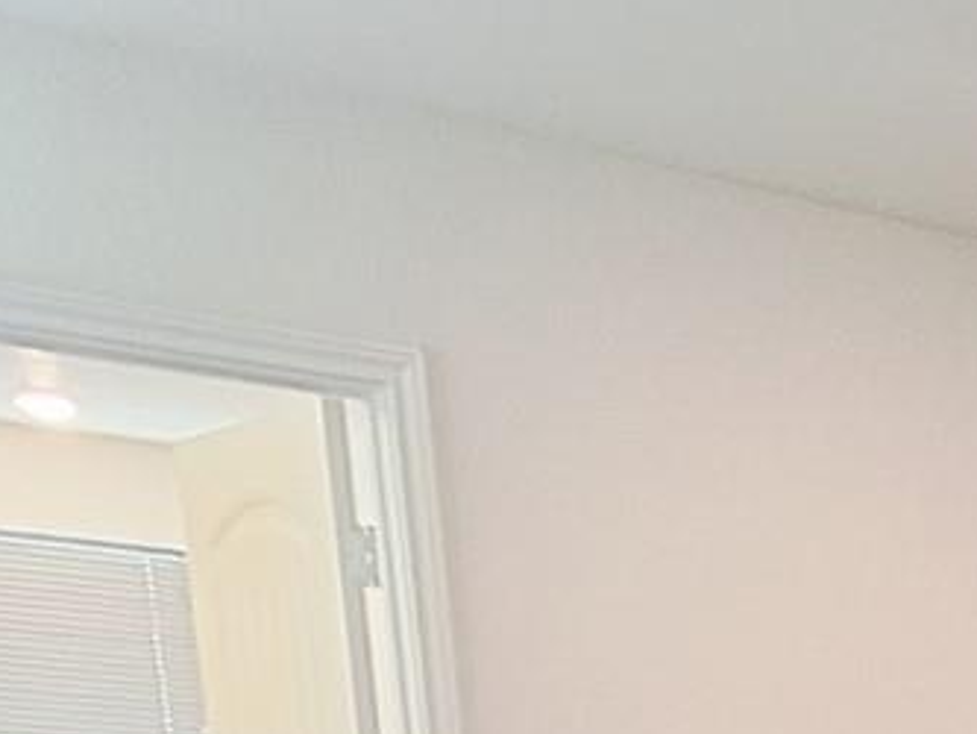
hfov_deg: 19.4
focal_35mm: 80
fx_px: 2259
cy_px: 1621
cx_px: 1675
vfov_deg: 14.2
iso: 100
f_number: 2.2
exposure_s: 1/40
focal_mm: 1.74
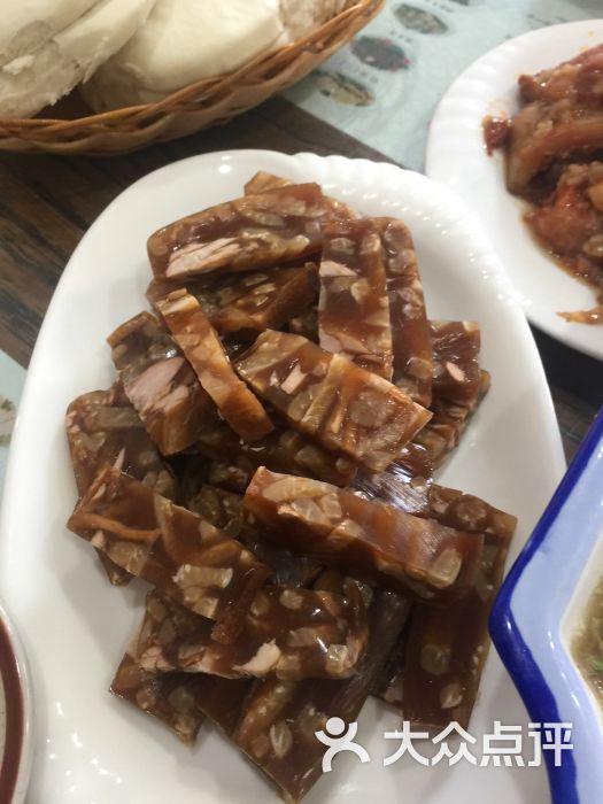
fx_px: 674
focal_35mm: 29
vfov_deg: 61.7
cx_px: 302
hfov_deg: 48.2
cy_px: 402
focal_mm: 4.15
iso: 50
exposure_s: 1/17
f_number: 2.2
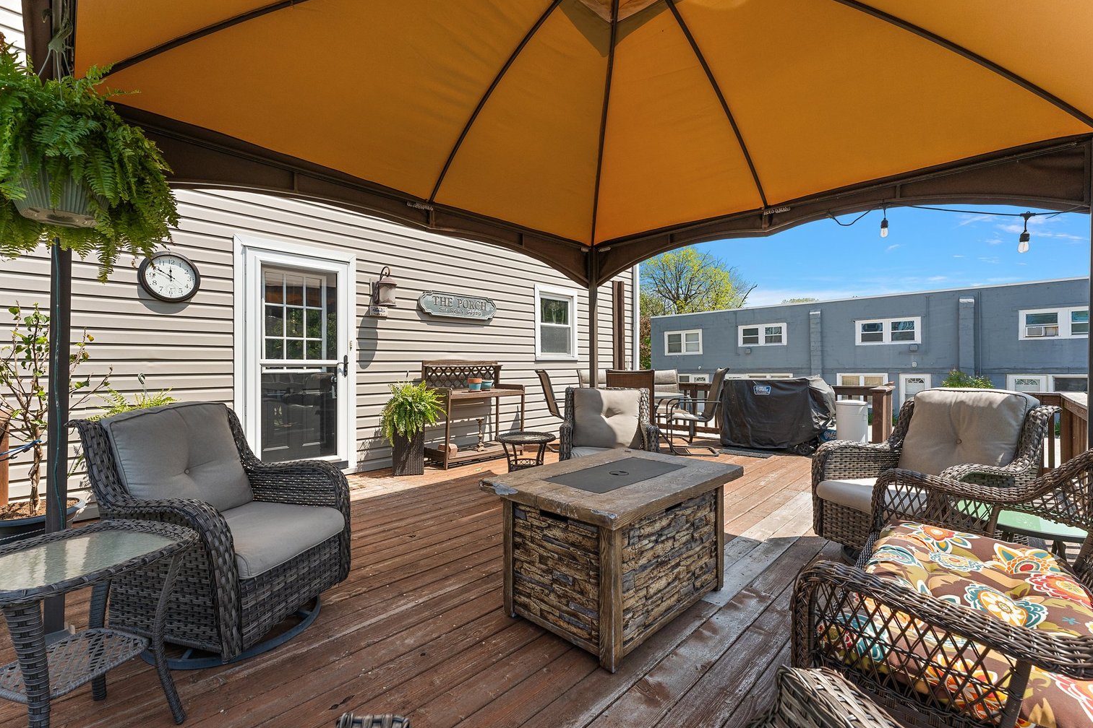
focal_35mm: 15
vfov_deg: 77.3
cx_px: 515
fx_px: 455
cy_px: 367
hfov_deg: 100.3
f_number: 9
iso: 400
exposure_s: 1/125
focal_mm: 14
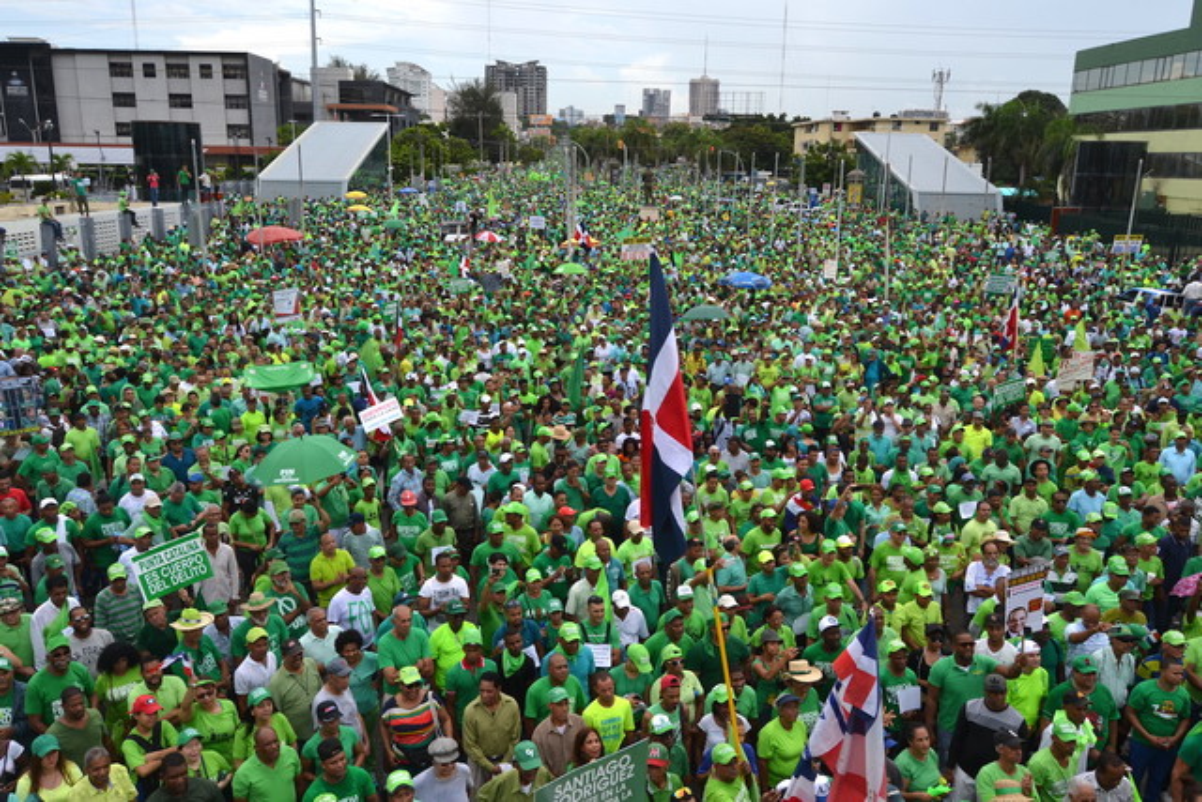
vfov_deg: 48.0
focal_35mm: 27
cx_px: 601
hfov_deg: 67.4
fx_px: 902
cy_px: 401
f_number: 7.1
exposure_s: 1/200
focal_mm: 18
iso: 100
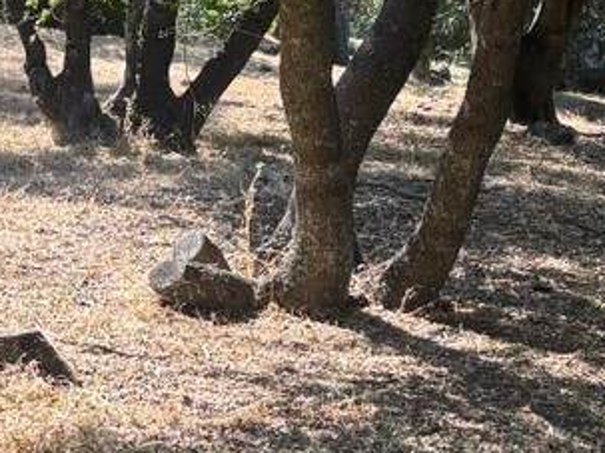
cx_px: 116
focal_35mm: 110
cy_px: 437
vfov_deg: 13.3
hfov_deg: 17.7
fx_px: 1922
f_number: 1.6
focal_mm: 5.96
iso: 50
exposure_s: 1/565
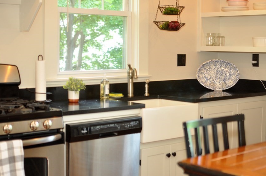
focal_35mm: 64
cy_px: 76
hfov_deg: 31.6
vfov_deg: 21.3
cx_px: 139
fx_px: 469
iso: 500
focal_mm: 35
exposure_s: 1/80
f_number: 2.5
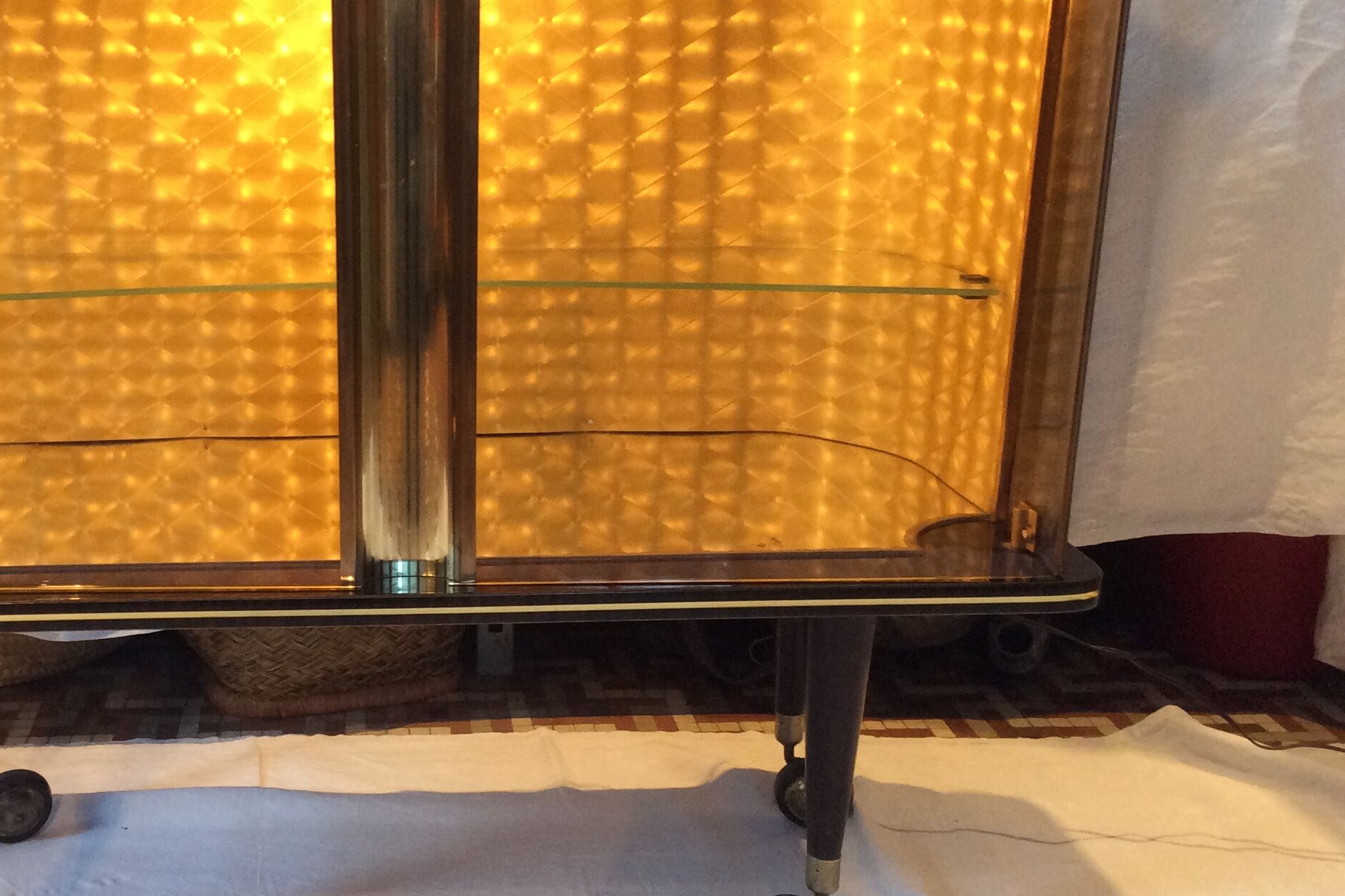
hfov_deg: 42.1
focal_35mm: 46
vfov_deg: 29.2
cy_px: 490
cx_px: 429
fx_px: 1718
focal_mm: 3.3
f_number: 2.4
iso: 125
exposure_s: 1/25
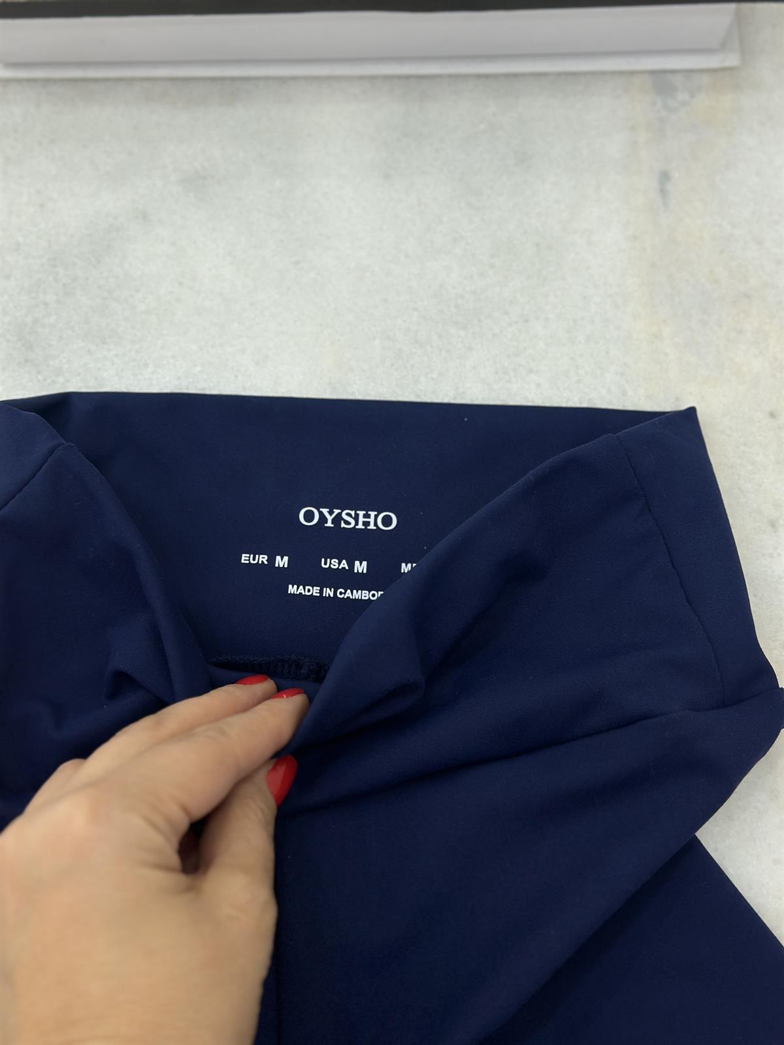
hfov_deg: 30.3
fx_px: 1450
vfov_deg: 39.7
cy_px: 522
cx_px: 392
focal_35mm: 48
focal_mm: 6.86
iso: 125
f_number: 1.78
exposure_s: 1/100
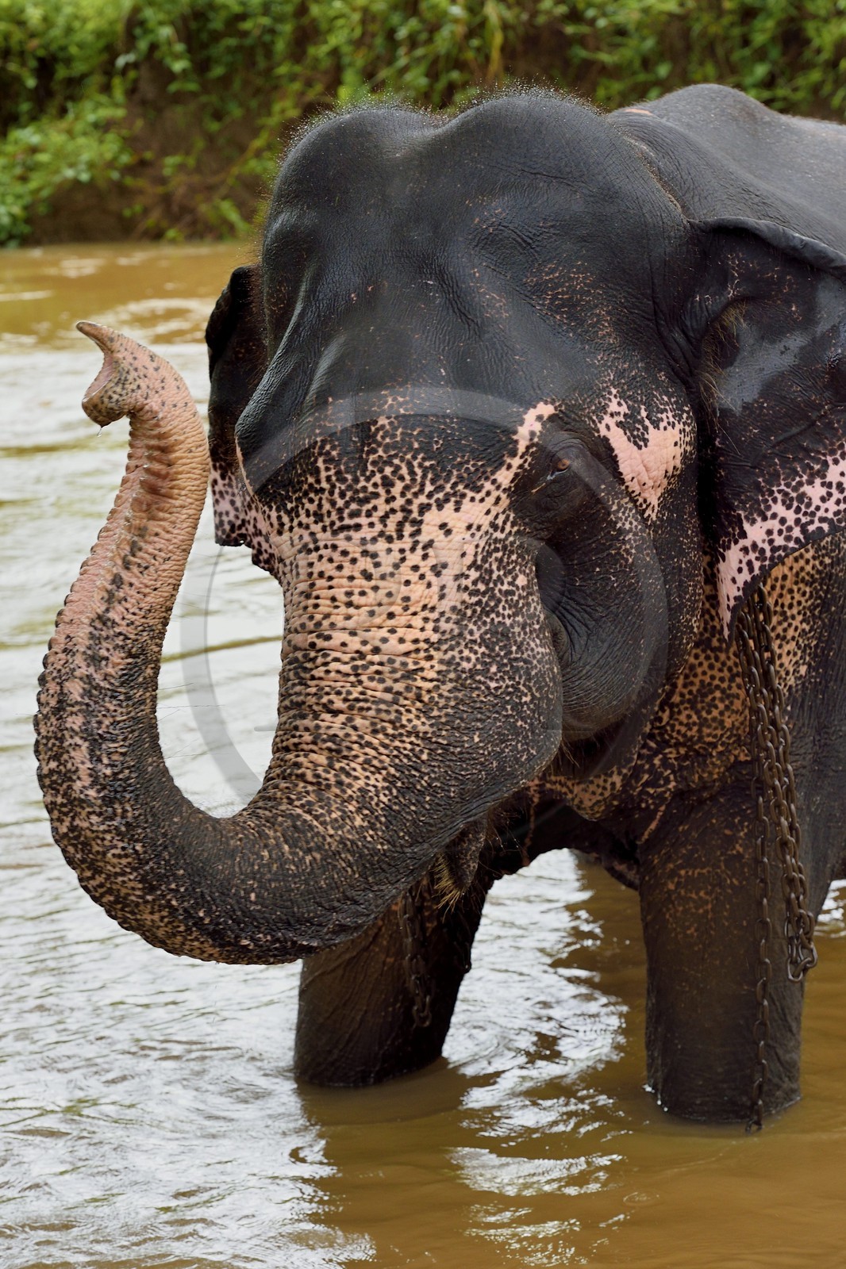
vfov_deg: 16.4
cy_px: 634
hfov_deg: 11.0
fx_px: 4408
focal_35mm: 125
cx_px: 423
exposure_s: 1/200
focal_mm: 125
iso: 800
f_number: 6.3
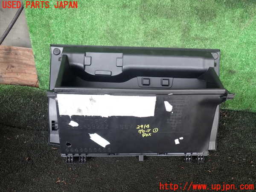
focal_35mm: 30
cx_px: 128
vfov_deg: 46.8
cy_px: 96
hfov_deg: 60.0
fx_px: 222
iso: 200
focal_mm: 5.4
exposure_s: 1/60
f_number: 2.3
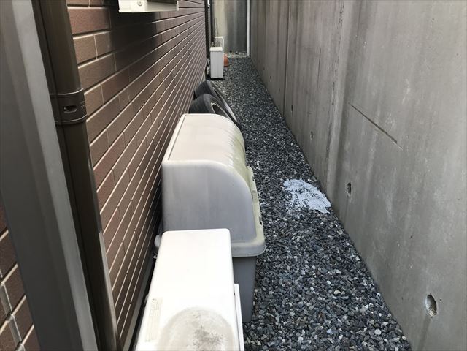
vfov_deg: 49.7
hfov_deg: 63.4
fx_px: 378
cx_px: 234
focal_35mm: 28
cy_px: 176
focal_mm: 3.99
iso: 25
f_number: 1.8
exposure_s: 1/60
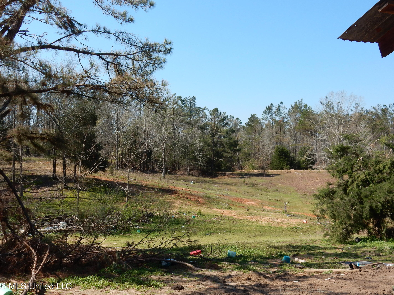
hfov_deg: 49.0
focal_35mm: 38
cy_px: 145
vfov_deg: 37.7
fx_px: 433
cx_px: 187
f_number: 4
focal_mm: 6.4
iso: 125
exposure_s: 1/800
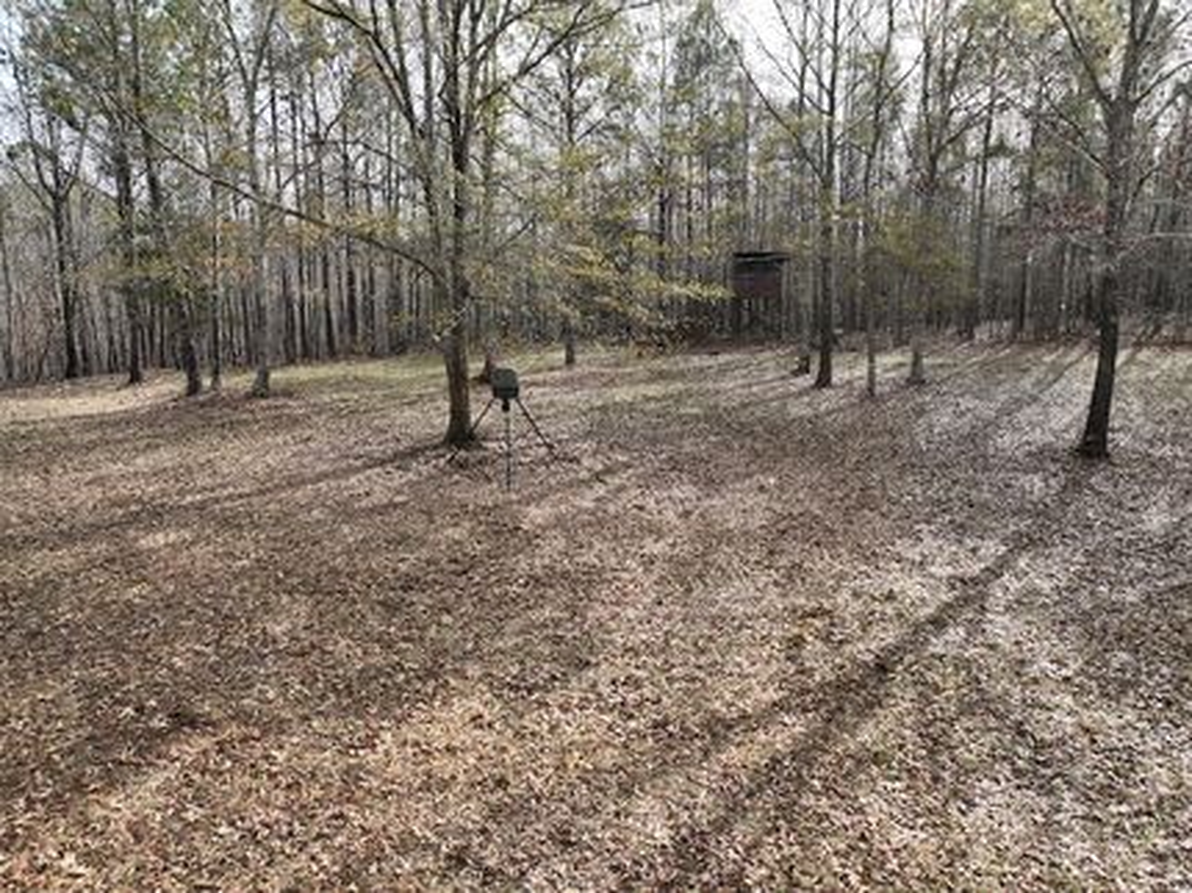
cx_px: 596
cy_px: 446
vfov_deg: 56.8
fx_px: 826
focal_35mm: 24
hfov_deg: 71.6
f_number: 2.8
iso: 160
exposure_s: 1/1000
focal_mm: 12.29
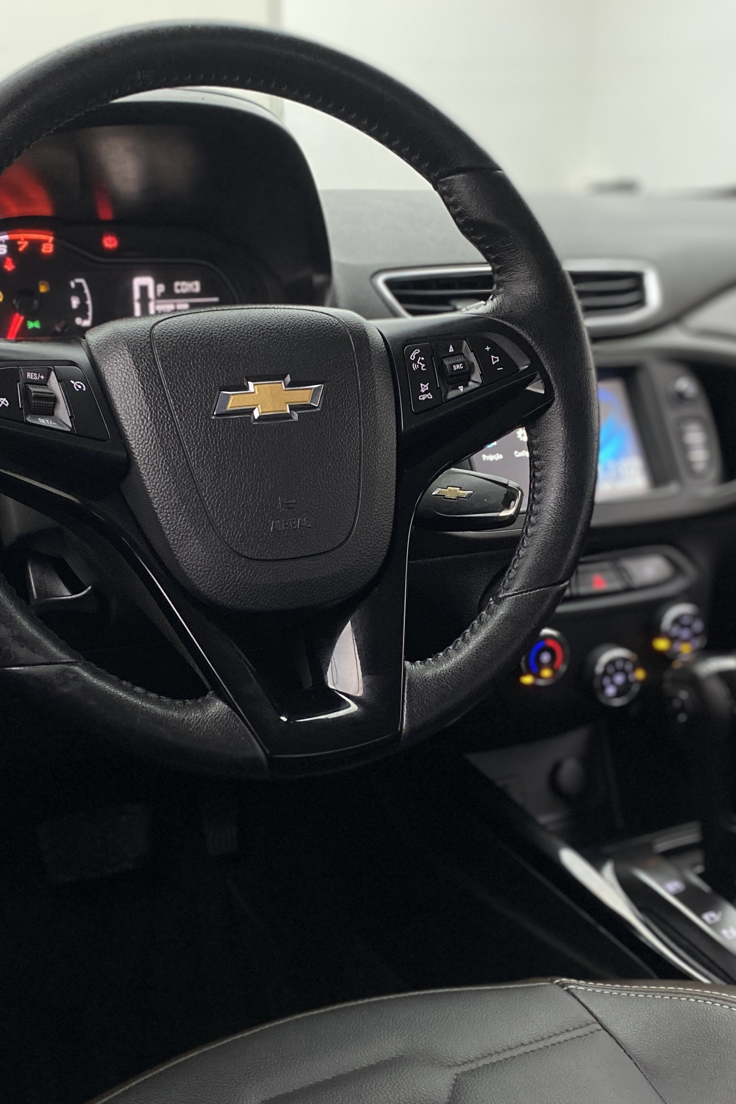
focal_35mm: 40
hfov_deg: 33.3
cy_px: 576
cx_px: 284
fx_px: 1227
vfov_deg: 48.4
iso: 320
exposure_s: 1/60
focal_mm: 4.25
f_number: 1.8
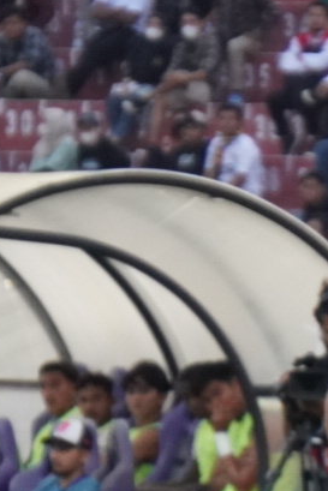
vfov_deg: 1.7
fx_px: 16603
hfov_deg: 1.1
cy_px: 454
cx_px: 376
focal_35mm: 1216
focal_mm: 205
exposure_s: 1/320
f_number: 6.3
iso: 2500
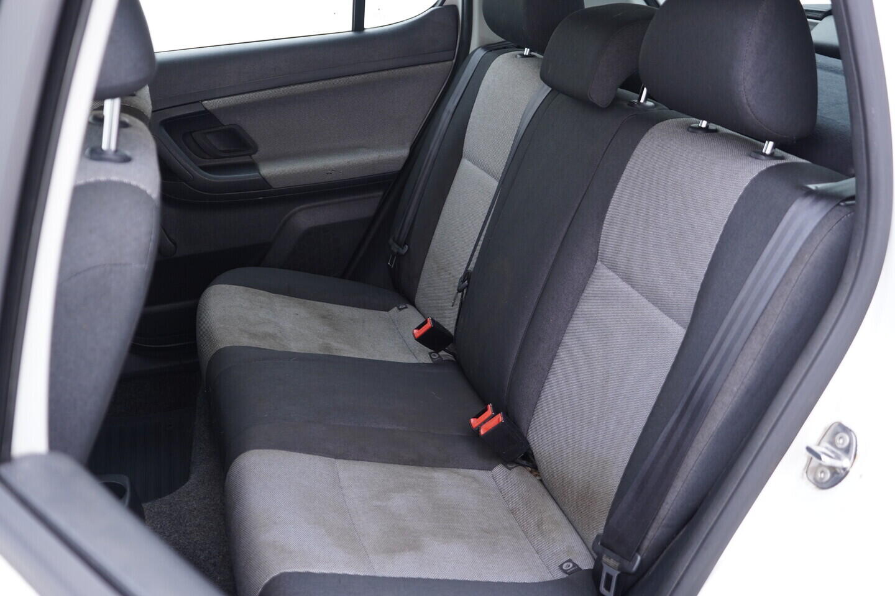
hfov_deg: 53.1
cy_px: 298
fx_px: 895
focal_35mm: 36
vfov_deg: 36.9
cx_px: 448
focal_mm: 24
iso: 250
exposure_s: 1/40
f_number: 2.8
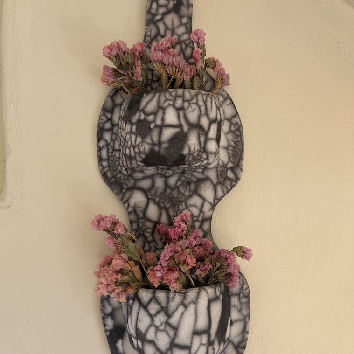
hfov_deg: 52.5
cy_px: 180
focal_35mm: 31
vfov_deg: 52.5
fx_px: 359
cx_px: 177
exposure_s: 1/122
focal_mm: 5.96
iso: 64
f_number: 1.6
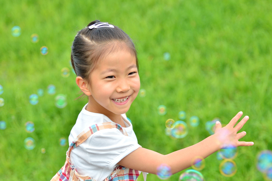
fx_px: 1108
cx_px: 136
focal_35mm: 147
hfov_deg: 14.0
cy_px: 90
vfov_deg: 9.3
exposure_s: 1/640
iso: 100
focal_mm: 98
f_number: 4.5
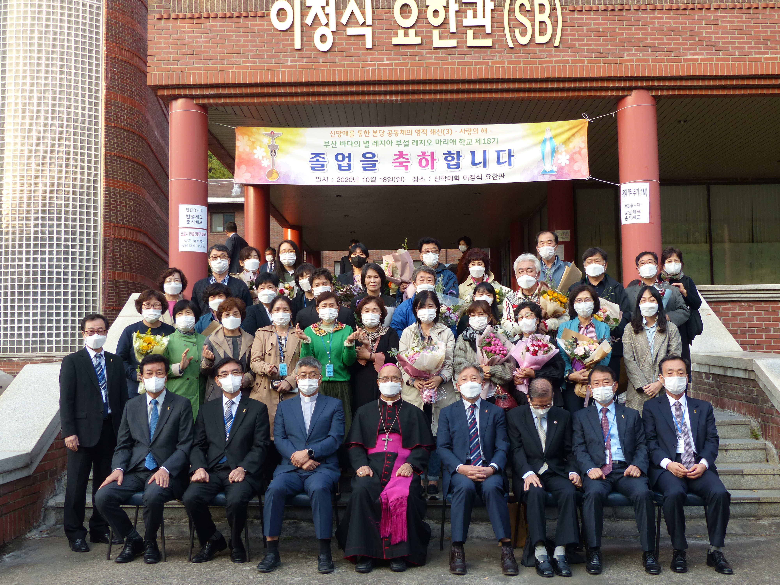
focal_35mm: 39
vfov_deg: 36.8
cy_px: 292
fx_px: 879
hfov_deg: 47.9
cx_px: 390
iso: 100
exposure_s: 1/125
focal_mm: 7
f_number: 2.8
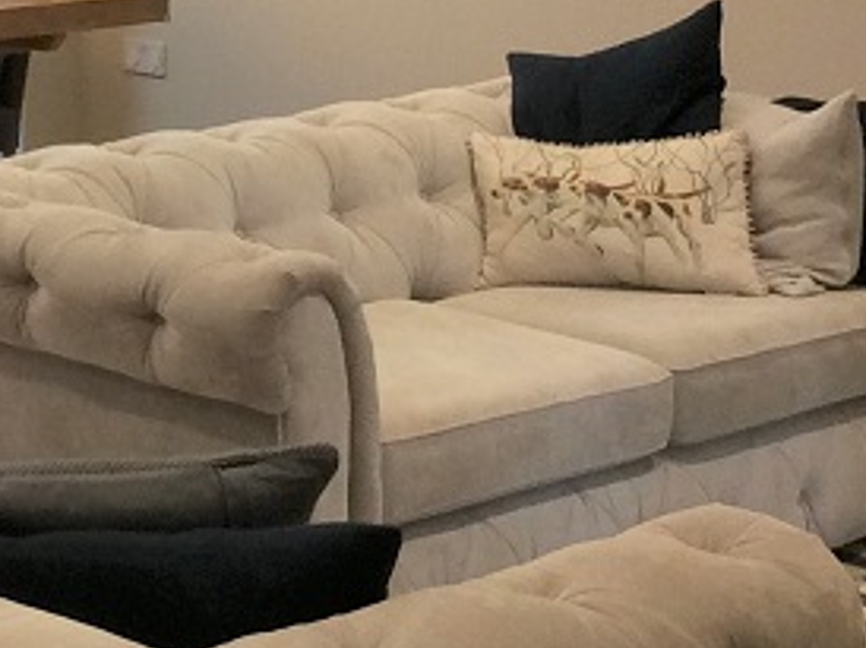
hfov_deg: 15.7
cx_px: -166
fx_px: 3024
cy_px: -112
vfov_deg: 12.0
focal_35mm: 121
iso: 64
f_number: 2.4
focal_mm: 3.3
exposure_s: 1/25
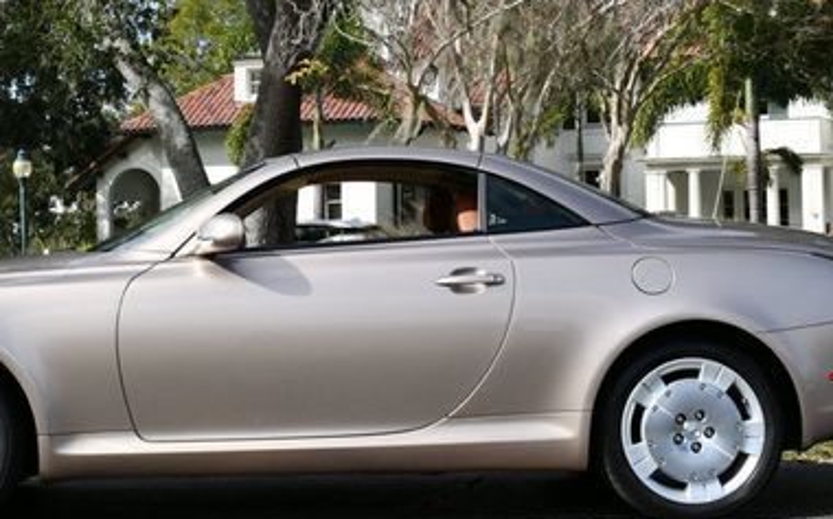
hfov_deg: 24.0
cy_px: 151
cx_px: 316
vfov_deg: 15.1
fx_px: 1951
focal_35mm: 86
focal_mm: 25
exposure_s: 1/320
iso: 100
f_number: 8
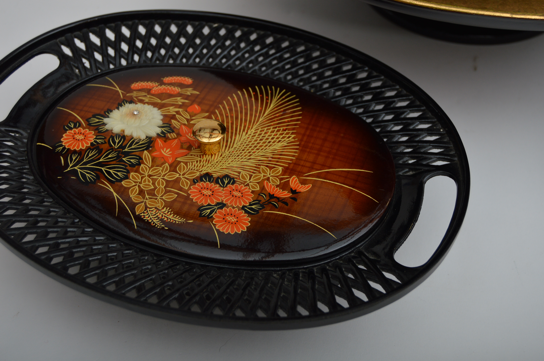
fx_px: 861
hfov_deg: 35.1
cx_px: 272
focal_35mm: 57
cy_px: 180
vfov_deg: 23.7
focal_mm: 38
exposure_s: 1/200
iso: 200
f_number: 5
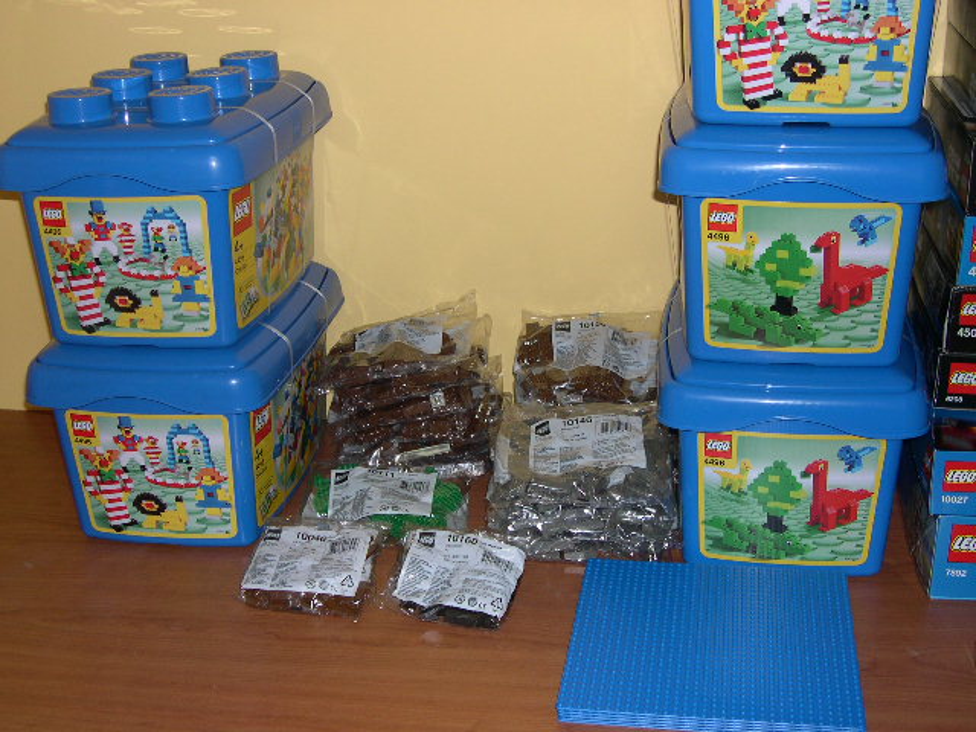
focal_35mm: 47
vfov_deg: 30.9
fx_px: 1325
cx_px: 488
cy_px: 366
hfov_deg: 40.4
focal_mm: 10.1
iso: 100
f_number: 3.1
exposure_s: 1/60
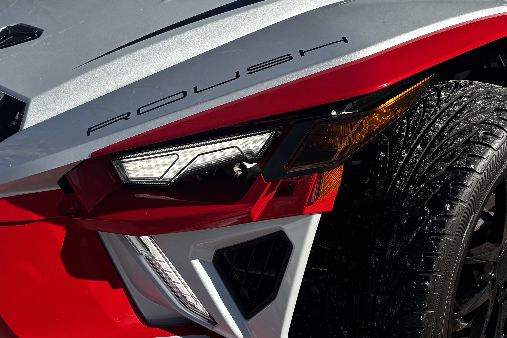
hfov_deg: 36.2
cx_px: 268
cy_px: 94
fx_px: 775
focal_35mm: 55
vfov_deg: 24.4
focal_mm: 5.96
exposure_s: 1/3650
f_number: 1.6
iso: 50
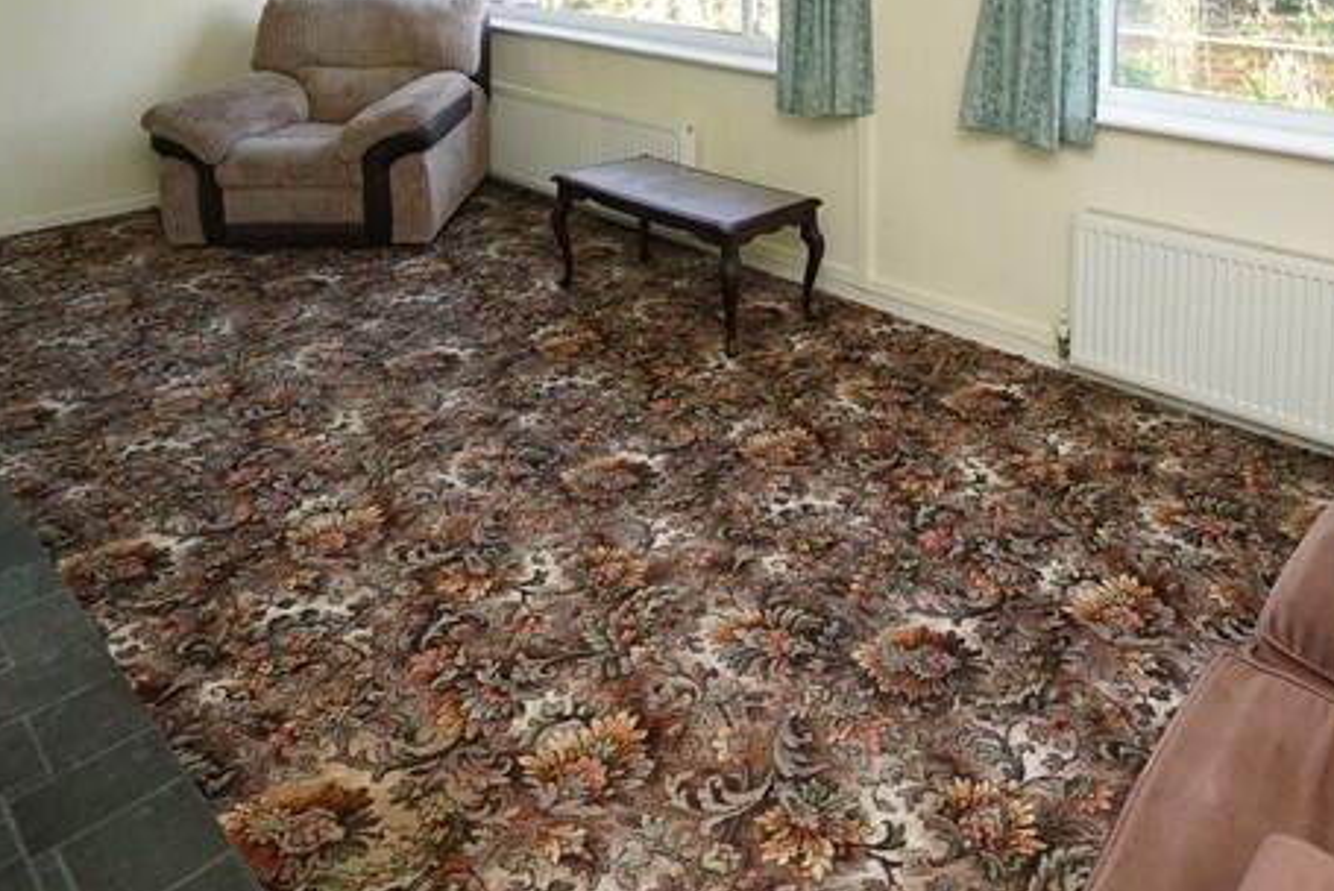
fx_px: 1001
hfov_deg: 66.0
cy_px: -7
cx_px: 859
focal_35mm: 27
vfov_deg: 41.5
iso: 640
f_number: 4
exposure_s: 1/160
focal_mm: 12
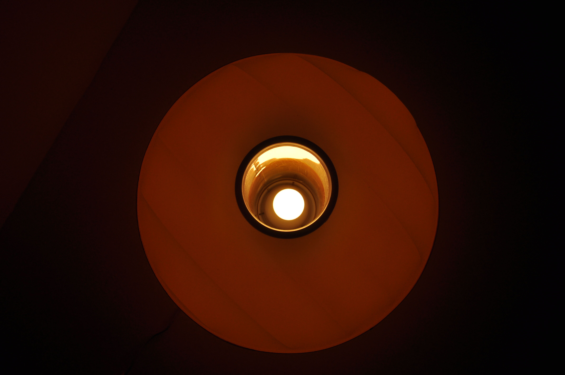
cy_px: 188
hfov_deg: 51.3
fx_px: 588
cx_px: 282
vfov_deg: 35.4
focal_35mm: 38
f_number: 10
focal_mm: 25
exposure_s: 1/100
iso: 200
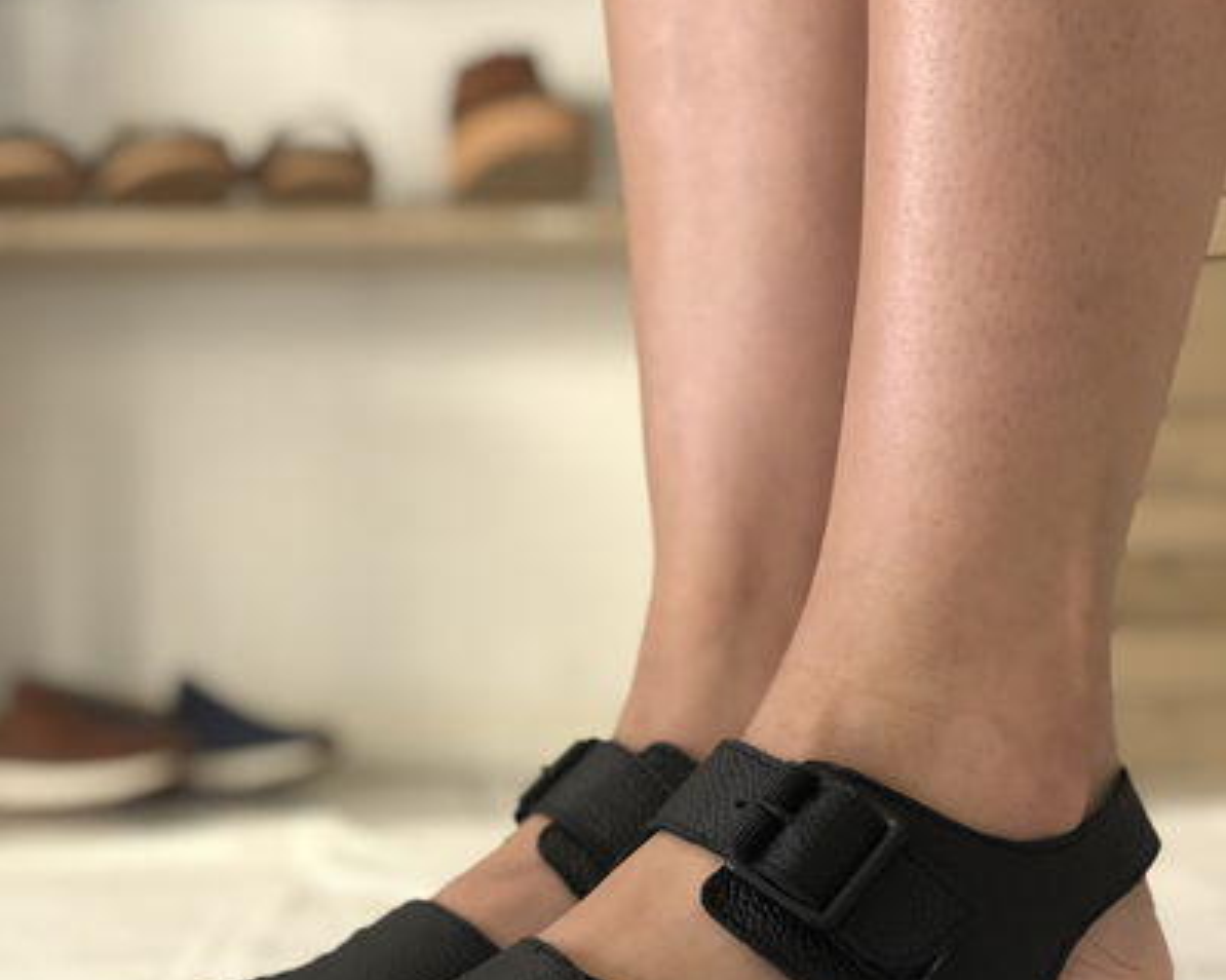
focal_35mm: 68
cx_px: 613
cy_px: 781
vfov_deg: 22.2
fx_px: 2466
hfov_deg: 27.9
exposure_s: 1/30
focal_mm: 6
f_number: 2.4
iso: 100
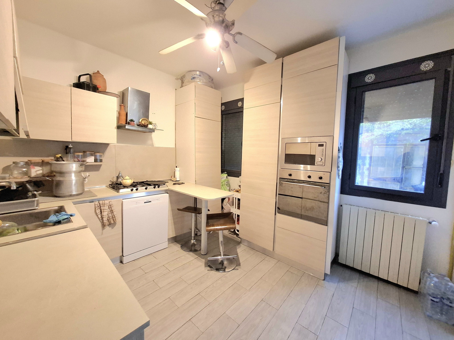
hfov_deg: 106.2
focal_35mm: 13
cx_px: 227
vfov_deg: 89.9
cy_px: 170
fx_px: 170
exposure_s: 1/25
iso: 500
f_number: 2.2
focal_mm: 1.74
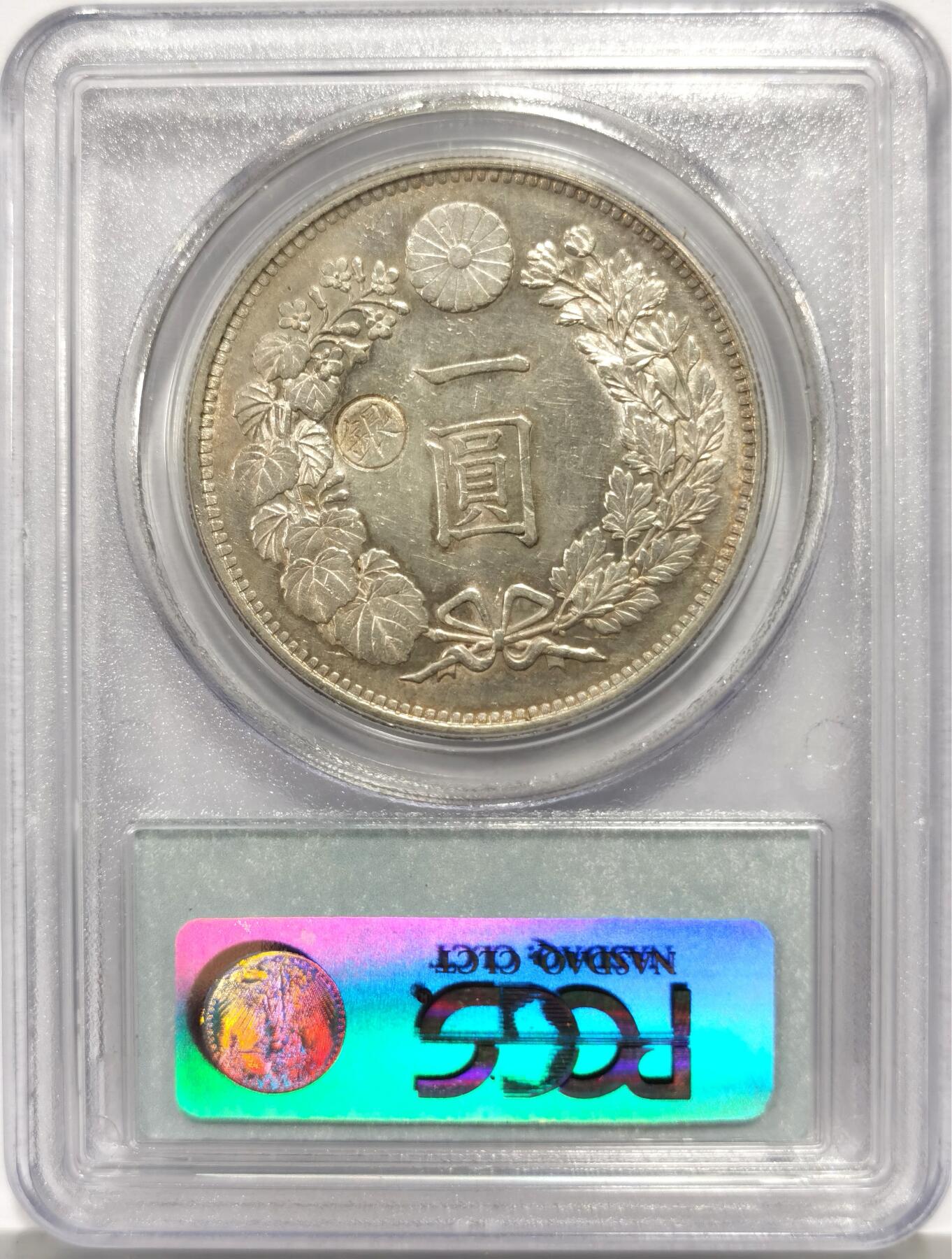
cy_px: 630
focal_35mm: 54
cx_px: 476
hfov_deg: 27.2
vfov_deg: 35.4
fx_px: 1969
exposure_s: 1/100
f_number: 16
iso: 125
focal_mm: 5.56
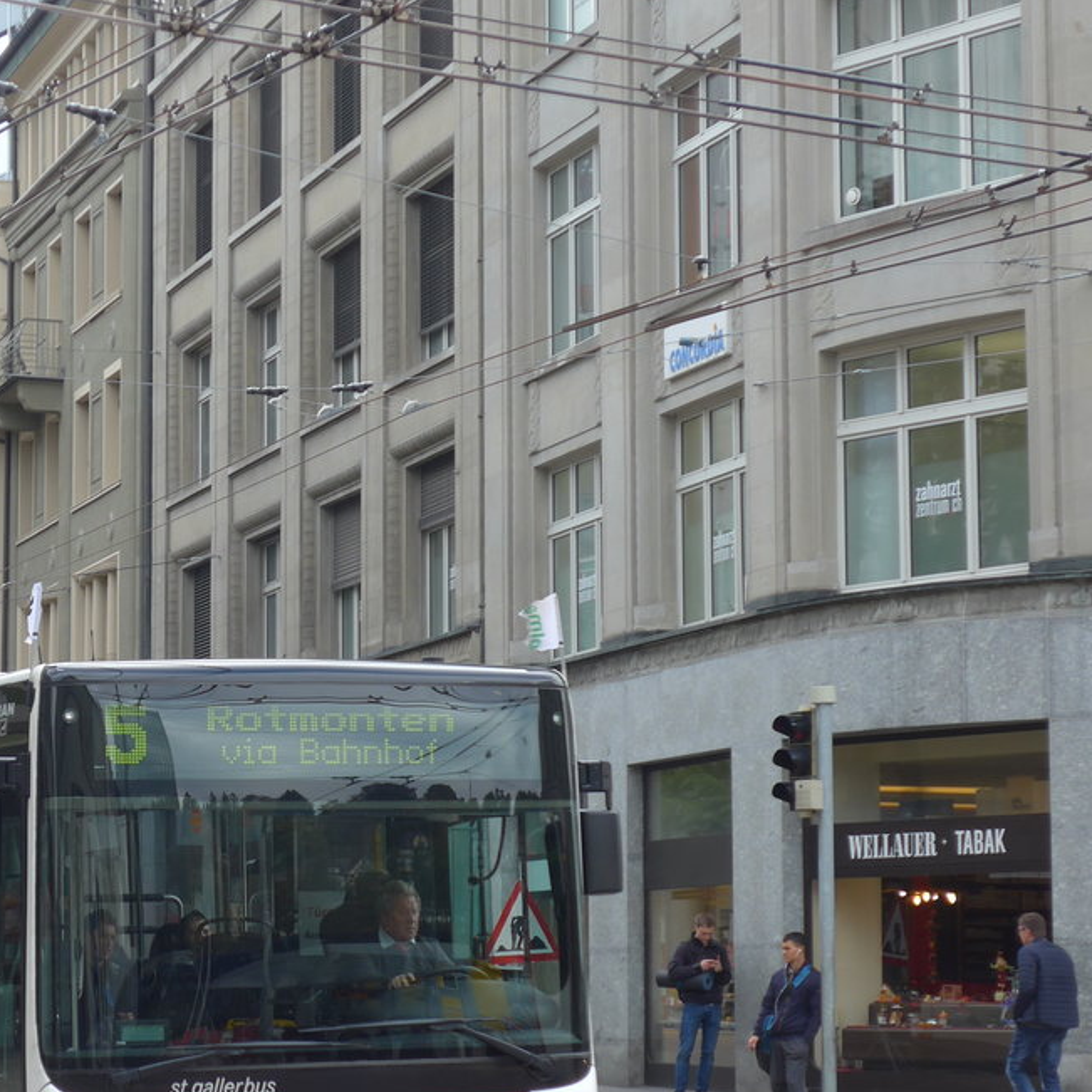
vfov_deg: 17.2
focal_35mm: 101
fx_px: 3605
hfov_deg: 17.1
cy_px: 658
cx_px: 193
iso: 80
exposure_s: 1/200
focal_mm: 12.7
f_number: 3.7
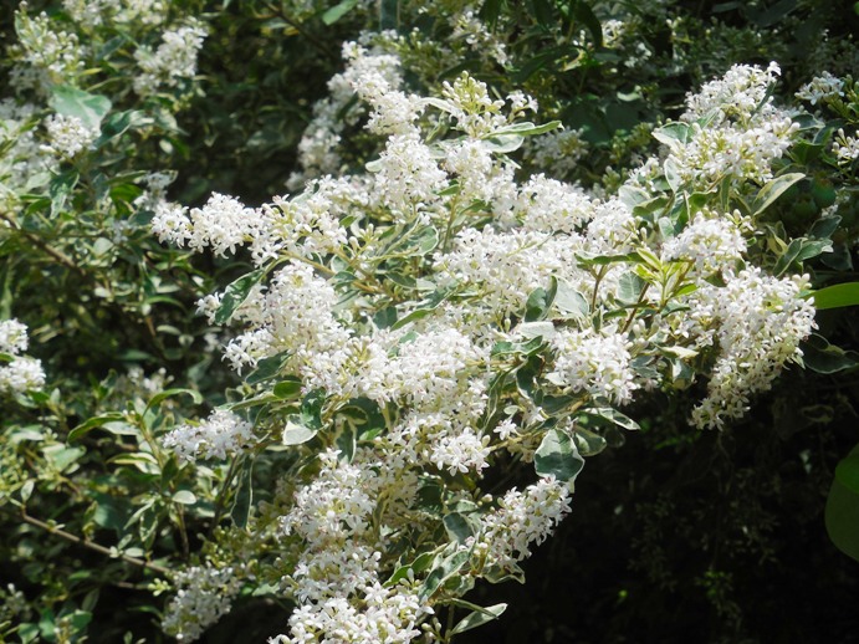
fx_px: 2804
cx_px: 430
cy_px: 322
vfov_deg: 13.1
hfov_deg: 17.4
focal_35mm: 113
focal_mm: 20.4
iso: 125
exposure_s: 1/800
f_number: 5.1
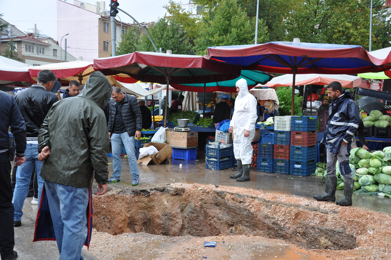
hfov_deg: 46.4
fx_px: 456
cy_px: 130
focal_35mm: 42
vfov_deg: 31.8
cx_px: 196
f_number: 5.6
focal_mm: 28
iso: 360
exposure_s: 1/125
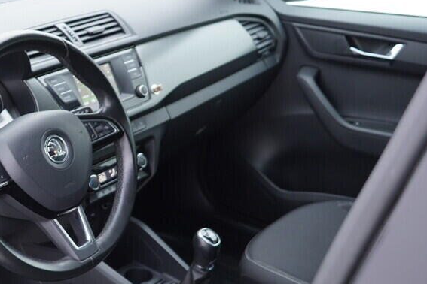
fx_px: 771
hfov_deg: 29.7
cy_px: 210
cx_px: 45
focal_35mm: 65
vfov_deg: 20.8
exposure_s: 1/40
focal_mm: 24
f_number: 2.8
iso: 200
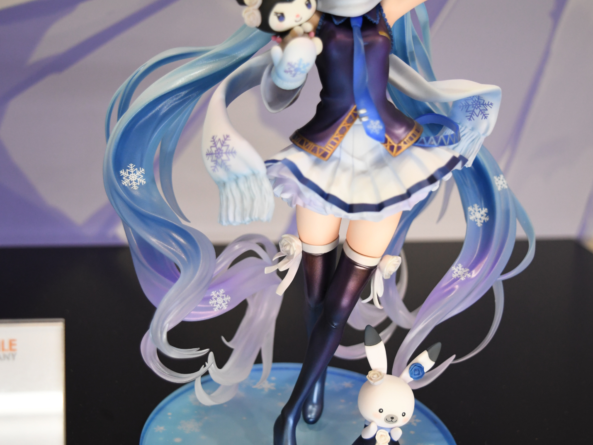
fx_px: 840
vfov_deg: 29.7
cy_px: 223
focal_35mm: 49
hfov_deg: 38.9
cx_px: 315
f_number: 4.2
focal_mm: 30
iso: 1600
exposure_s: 1/640
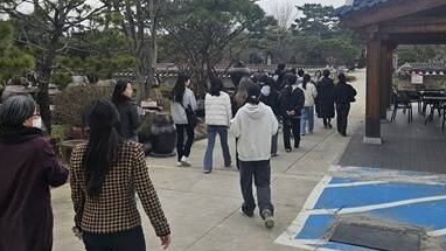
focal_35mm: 42
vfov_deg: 28.1
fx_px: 497
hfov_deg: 48.3
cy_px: 77
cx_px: 230
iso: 40
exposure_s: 1/485
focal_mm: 5.4
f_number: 1.8
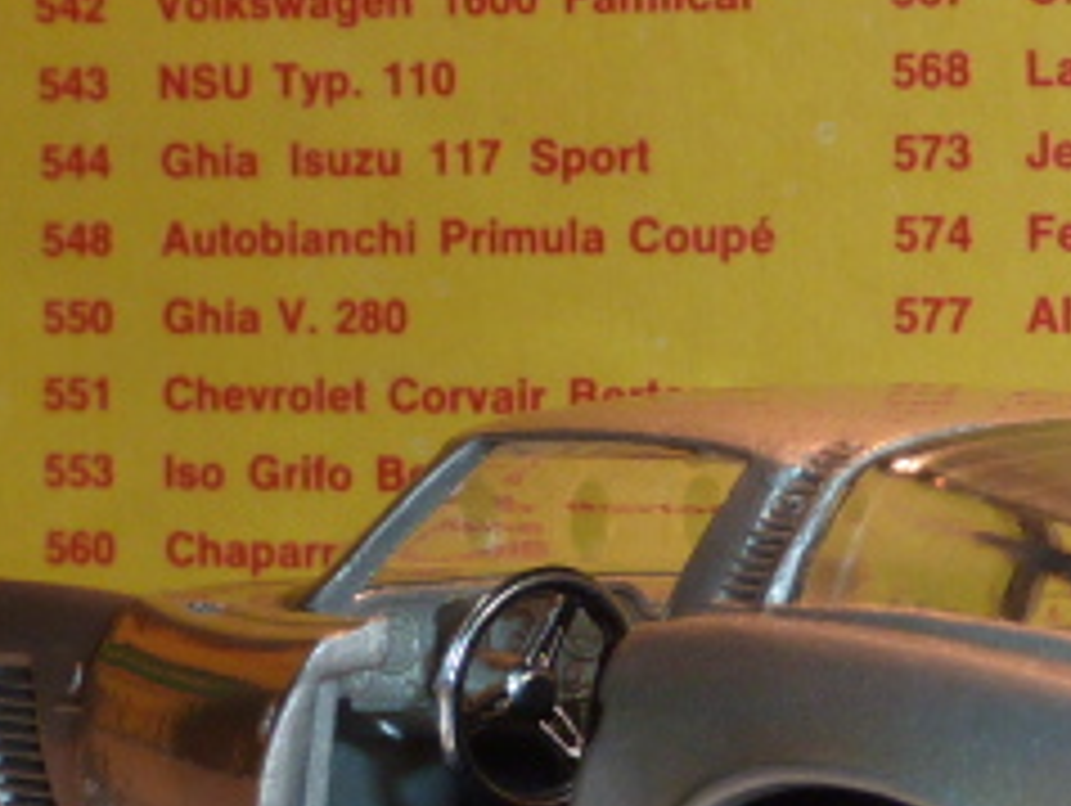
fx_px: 3995
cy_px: 374
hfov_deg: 15.2
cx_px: 882
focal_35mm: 129
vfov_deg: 11.5
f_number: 4
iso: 100
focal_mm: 4.4
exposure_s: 1/30
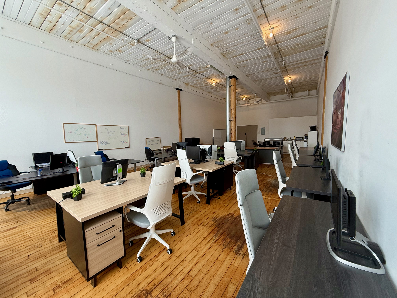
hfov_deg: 102.1
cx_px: 198
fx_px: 161
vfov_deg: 85.7
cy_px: 149
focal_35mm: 14
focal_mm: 2.22
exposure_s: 1/99
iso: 80
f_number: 2.2
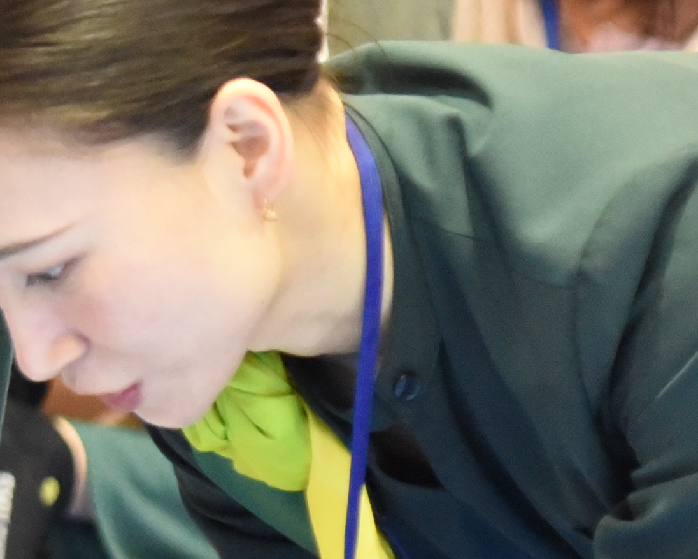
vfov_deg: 3.9
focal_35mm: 402
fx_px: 8305
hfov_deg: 4.8
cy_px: 416
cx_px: -365
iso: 8000
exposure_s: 1/200
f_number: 4
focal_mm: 78
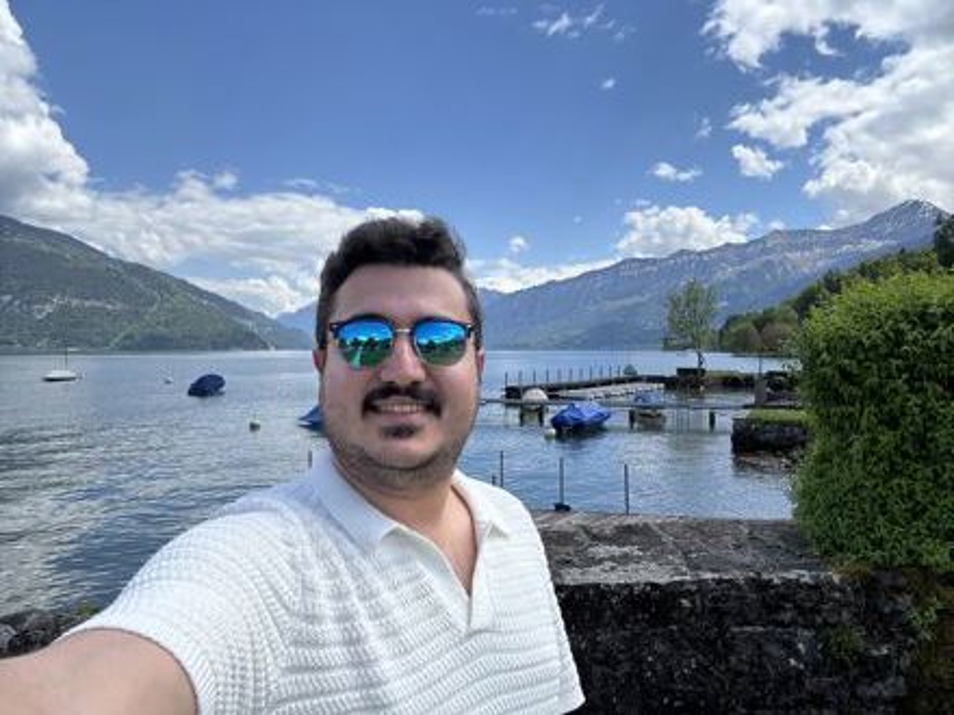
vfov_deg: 58.9
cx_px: 477
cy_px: 358
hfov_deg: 73.9
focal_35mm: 23
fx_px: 634
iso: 25
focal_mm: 2.69
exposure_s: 1/981
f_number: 1.9
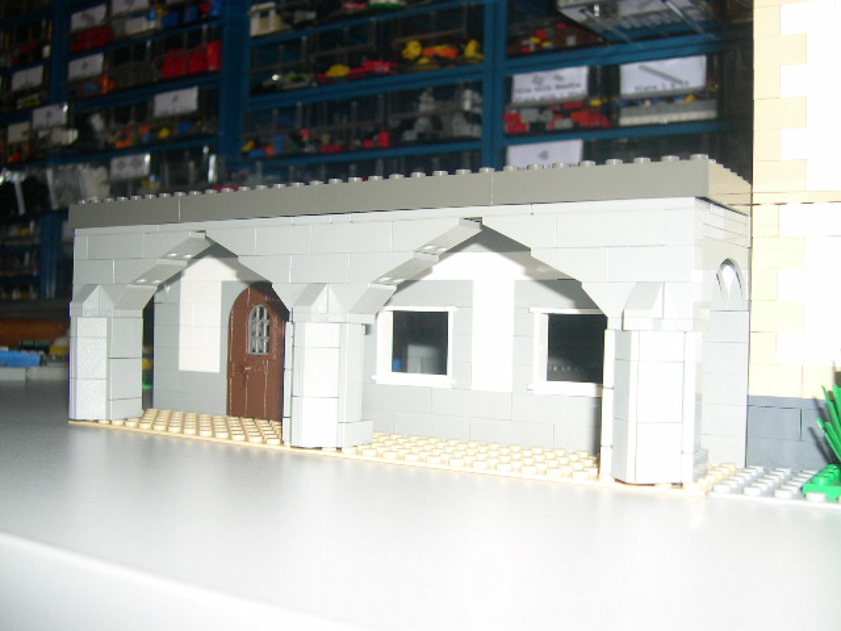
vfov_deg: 37.7
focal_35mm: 38
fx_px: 923
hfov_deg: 49.0
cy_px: 316
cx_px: 420
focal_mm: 8
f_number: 2.8
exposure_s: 1/60
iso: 100
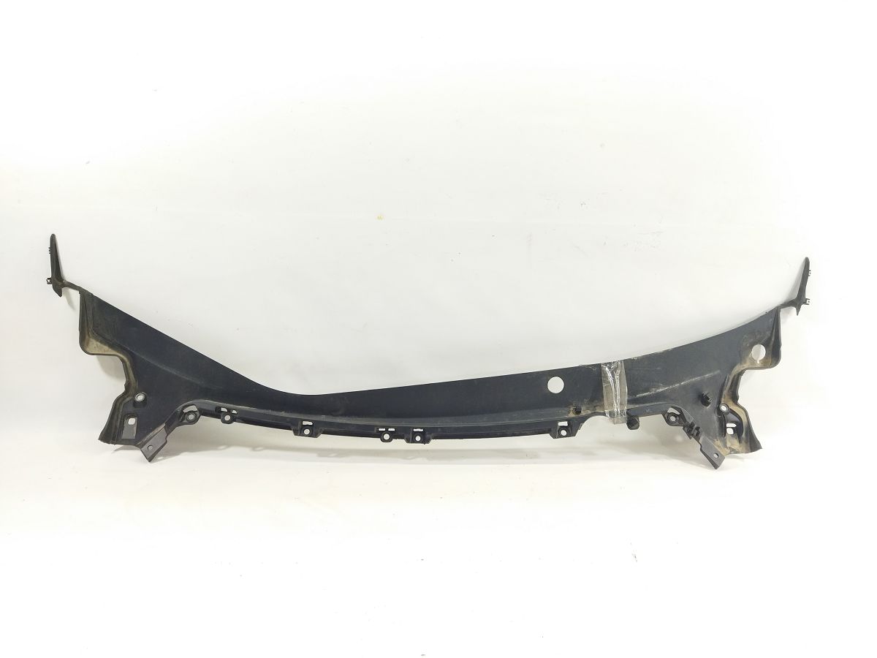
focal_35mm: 27
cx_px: 438
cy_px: 329
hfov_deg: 65.3
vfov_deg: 51.4
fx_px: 684
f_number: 1.79
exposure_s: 1/100
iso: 156
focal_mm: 4.71
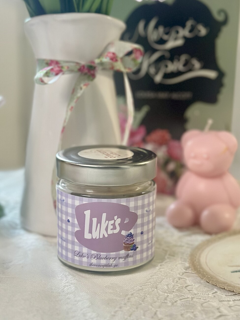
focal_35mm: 48
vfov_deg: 39.7
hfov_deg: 30.3
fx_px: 444
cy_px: 160
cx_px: 120
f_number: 1.78
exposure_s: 1/33
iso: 640
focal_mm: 6.86
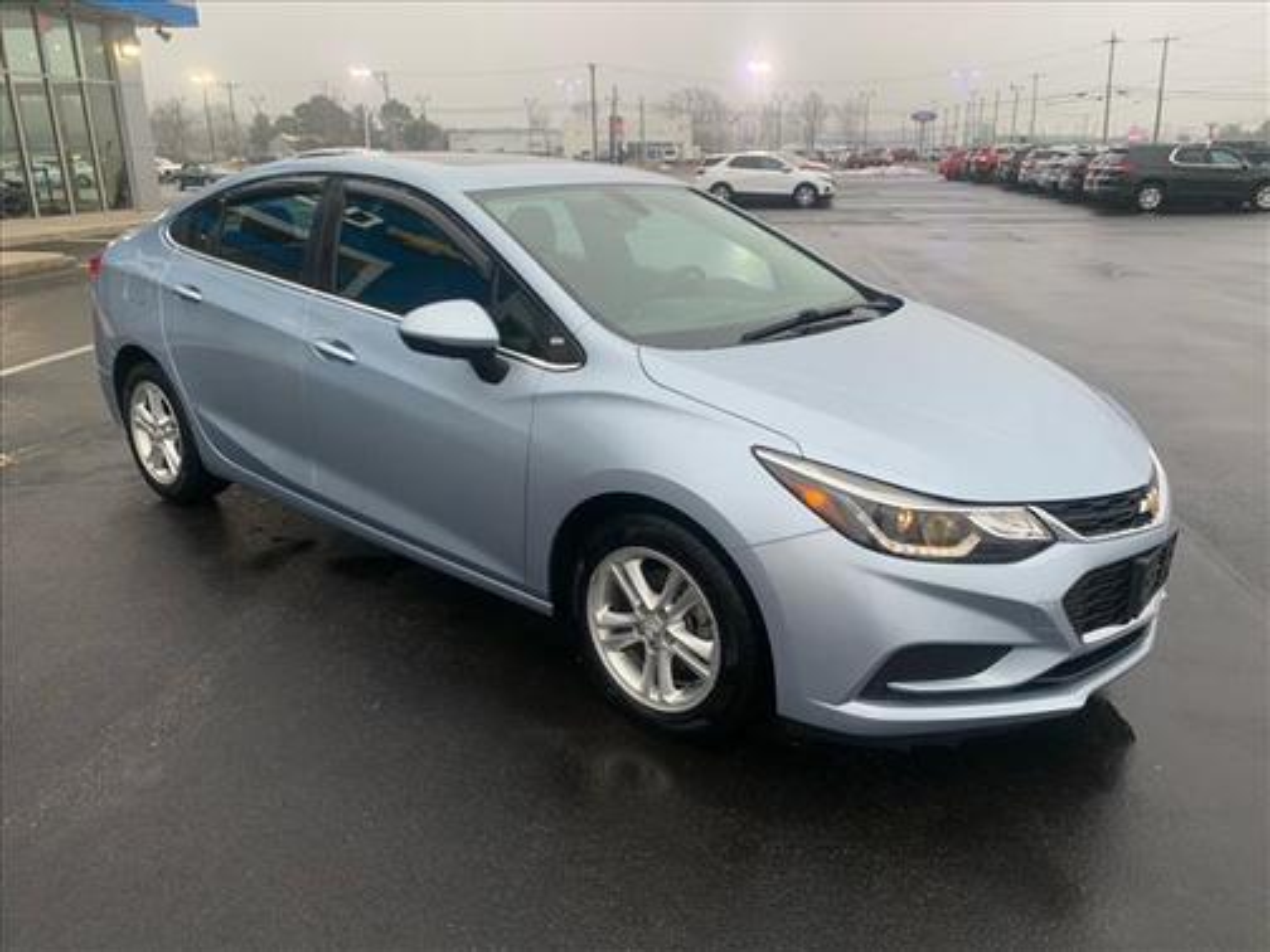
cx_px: 635
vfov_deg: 53.1
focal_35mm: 26
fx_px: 954
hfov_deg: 67.3
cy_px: 476
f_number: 1.8
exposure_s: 1/122
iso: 32
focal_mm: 4.25
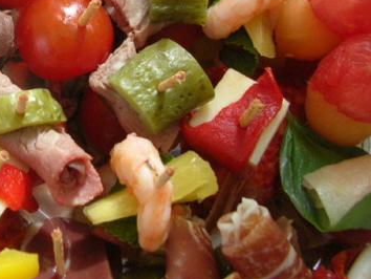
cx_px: 2
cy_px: 4
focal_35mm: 79
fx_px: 847
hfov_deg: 23.7
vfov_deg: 18.2
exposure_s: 1/375
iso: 100
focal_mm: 5.8
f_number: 2.8
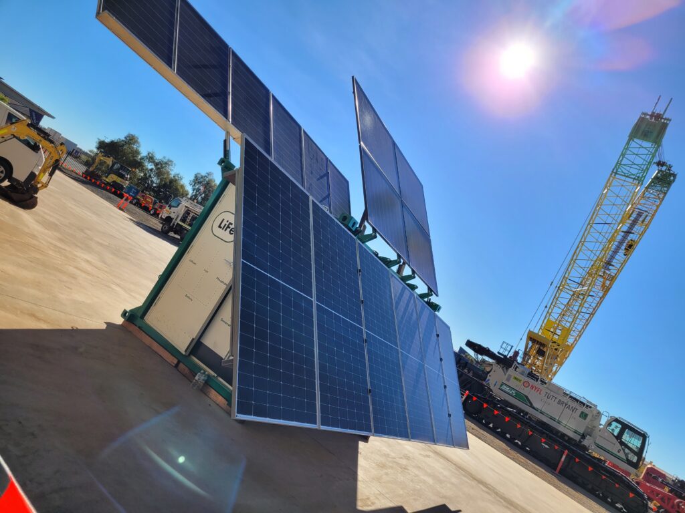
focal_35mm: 26
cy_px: 256
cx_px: 342
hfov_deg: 67.3
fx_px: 515
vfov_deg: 53.1
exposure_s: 1/2678
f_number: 1.8
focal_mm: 5.4
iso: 40
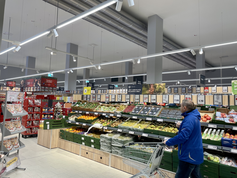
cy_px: 89
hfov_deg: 67.3
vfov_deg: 53.1
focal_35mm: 26
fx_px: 178
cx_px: 118
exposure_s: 1/100
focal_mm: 4.2
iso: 50
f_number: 1.6
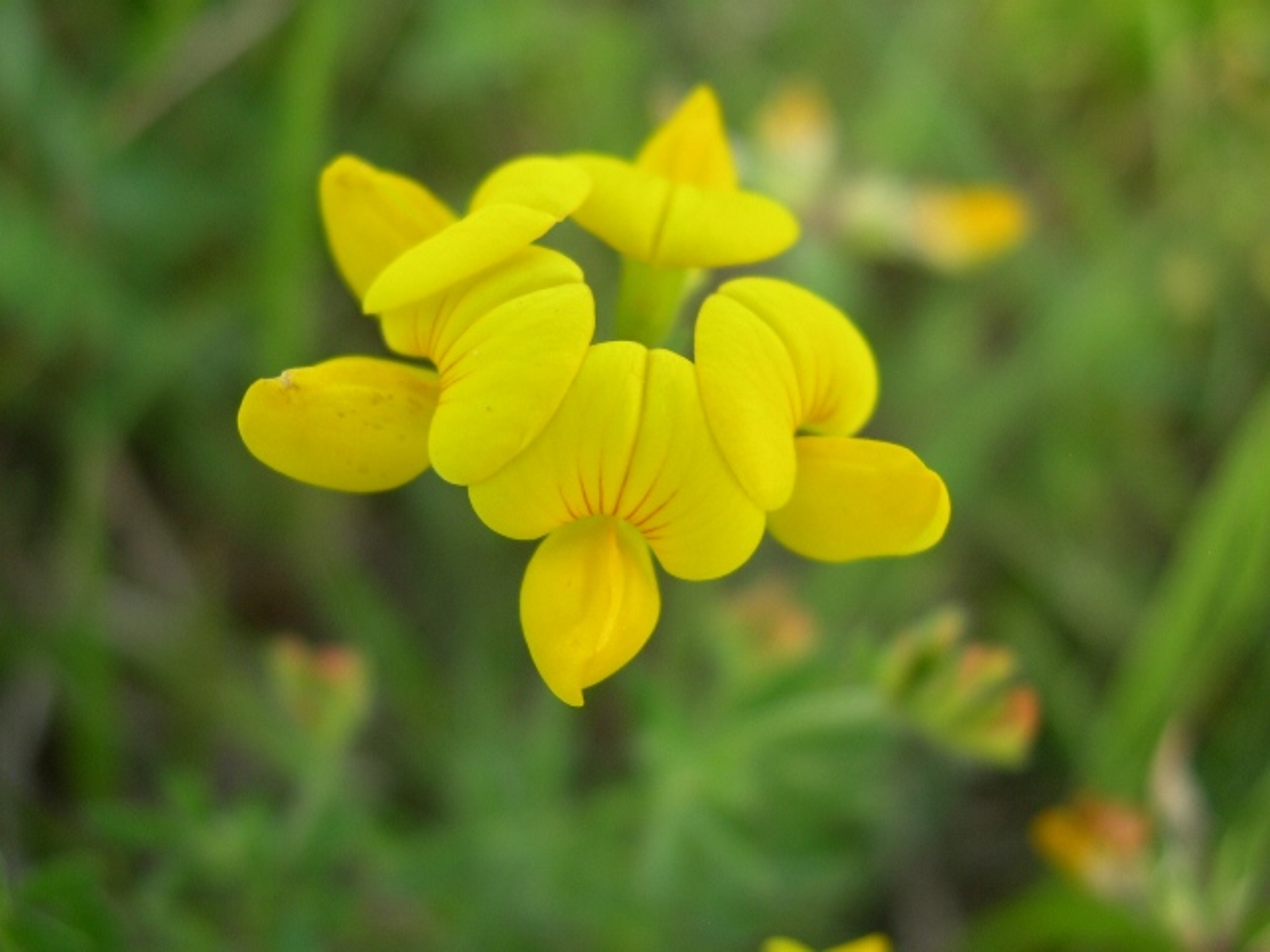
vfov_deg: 37.7
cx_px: 635
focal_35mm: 38
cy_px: 476
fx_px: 1394
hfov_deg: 49.0
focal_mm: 8
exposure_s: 1/130
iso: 100
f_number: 2.8
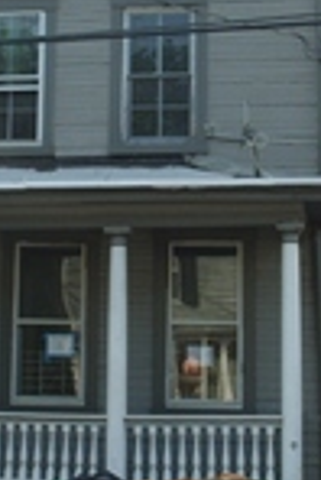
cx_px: 123
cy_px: 130
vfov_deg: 23.7
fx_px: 1134
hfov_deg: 16.1
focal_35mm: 85
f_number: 4.8
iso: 80
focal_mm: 7.8
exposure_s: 1/250
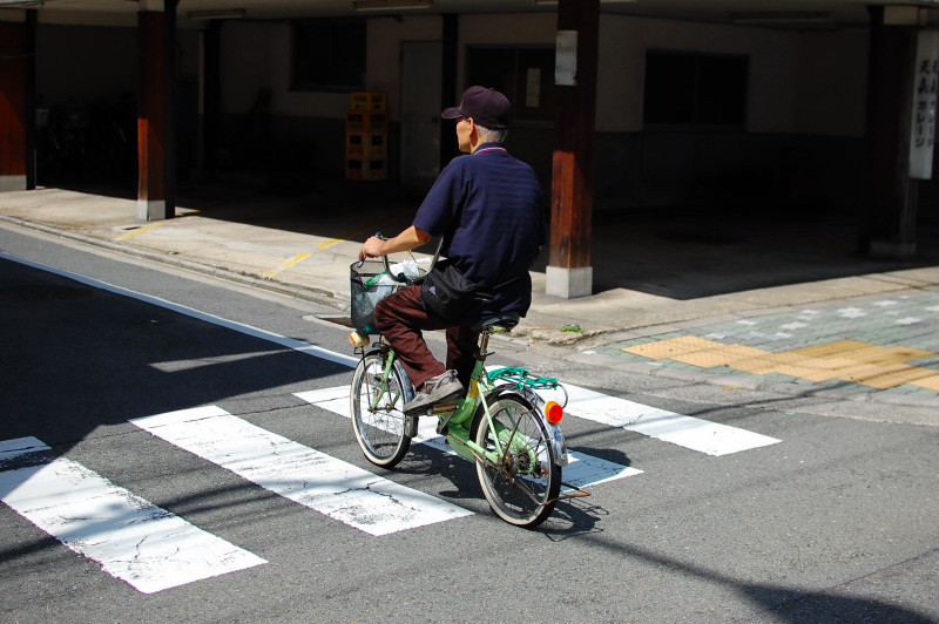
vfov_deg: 25.7
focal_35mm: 52
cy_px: 312
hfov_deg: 37.9
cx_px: 470
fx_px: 1368
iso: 200
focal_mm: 35
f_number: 2.8
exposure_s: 1/2500
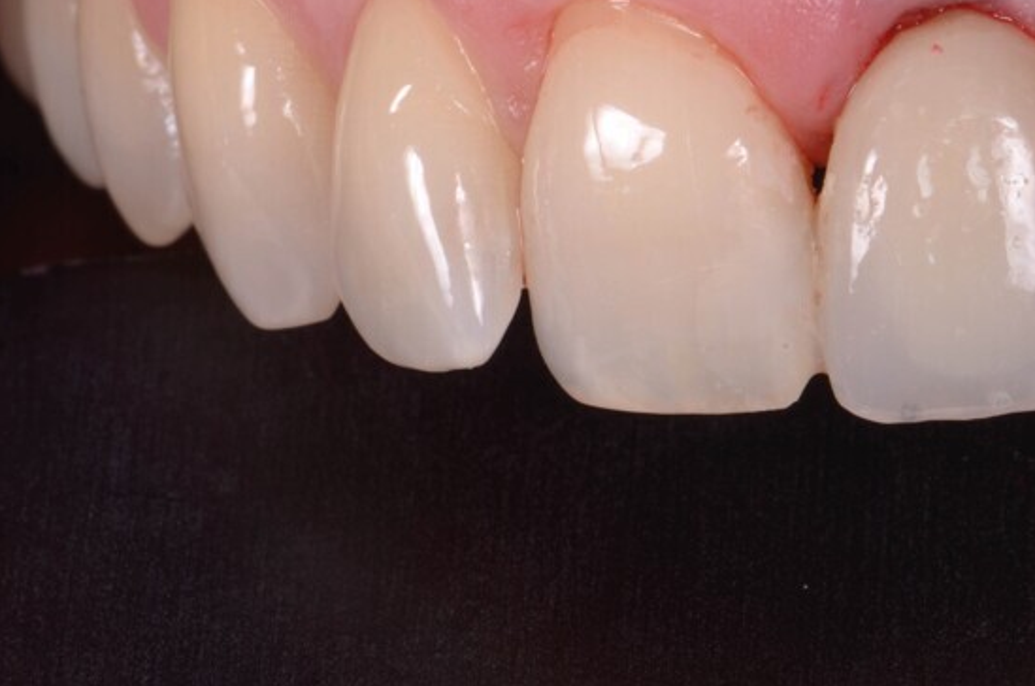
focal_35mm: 260
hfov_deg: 7.9
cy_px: 349
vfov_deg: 5.3
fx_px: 7457
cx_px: 775
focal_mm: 105
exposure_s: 1/125
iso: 200
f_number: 25
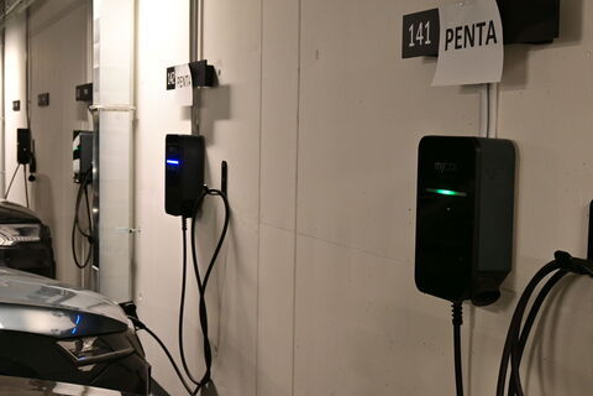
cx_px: 310
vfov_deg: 24.3
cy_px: 204
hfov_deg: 35.8
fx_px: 916
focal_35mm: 56
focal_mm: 29
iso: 320
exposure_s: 1/40
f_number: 4.8
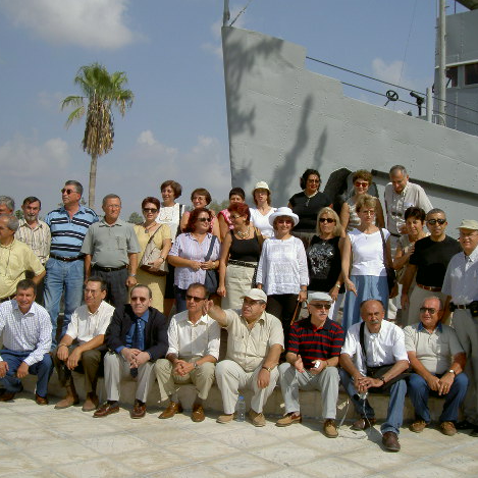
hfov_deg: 36.0
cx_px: 213
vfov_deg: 36.1
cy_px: 244
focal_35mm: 47
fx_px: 734
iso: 100
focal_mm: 8
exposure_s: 1/1000
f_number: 4.7
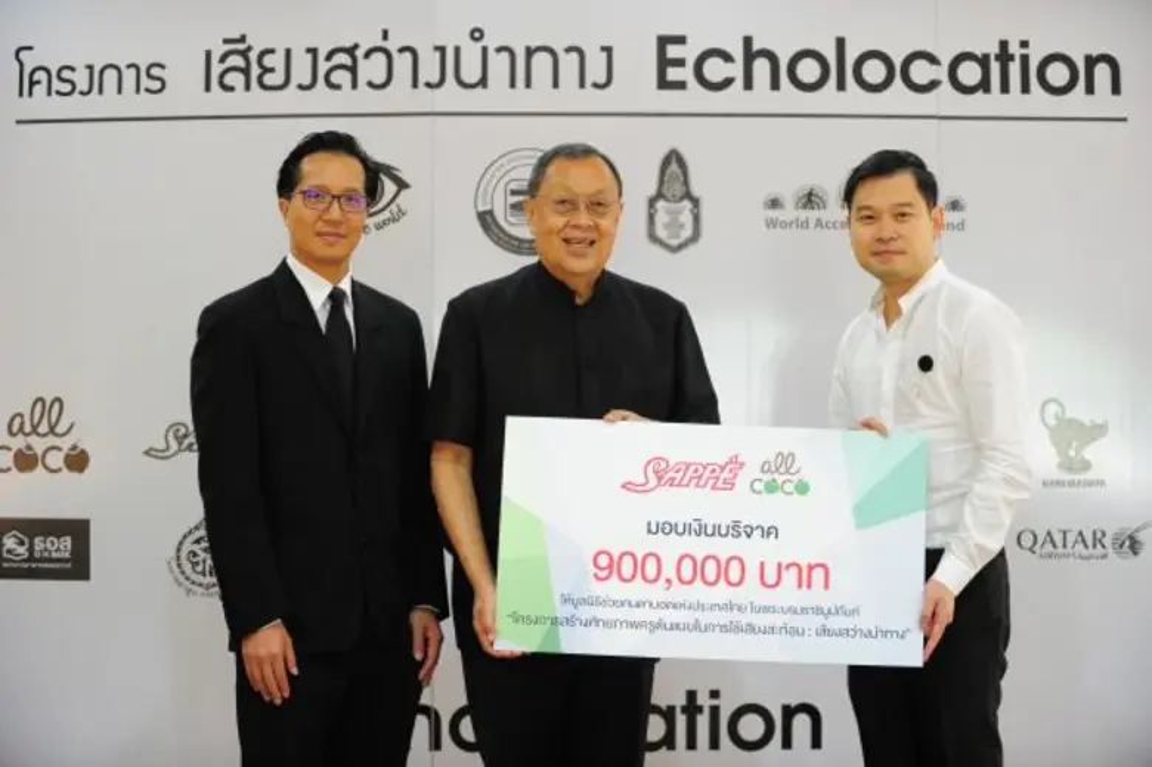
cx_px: 576
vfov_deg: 19.4
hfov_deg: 28.9
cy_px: 384
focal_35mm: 70
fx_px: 2239
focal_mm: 70
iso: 6400
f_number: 2.8
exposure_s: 1/200
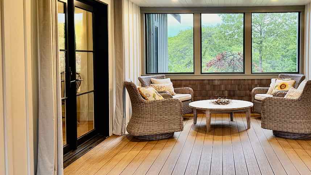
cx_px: 226
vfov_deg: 30.3
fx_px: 322
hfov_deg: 49.9
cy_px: 66
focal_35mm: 39
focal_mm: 6.76
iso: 160
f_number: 1.78
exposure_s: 1/60
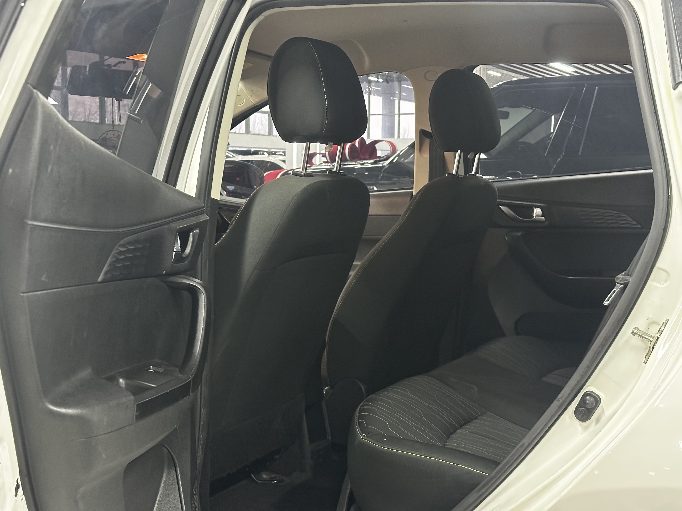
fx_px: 946
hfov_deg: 39.7
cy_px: 256
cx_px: 341
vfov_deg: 30.3
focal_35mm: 48
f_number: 1.78
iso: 500
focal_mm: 6.86
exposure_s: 1/25
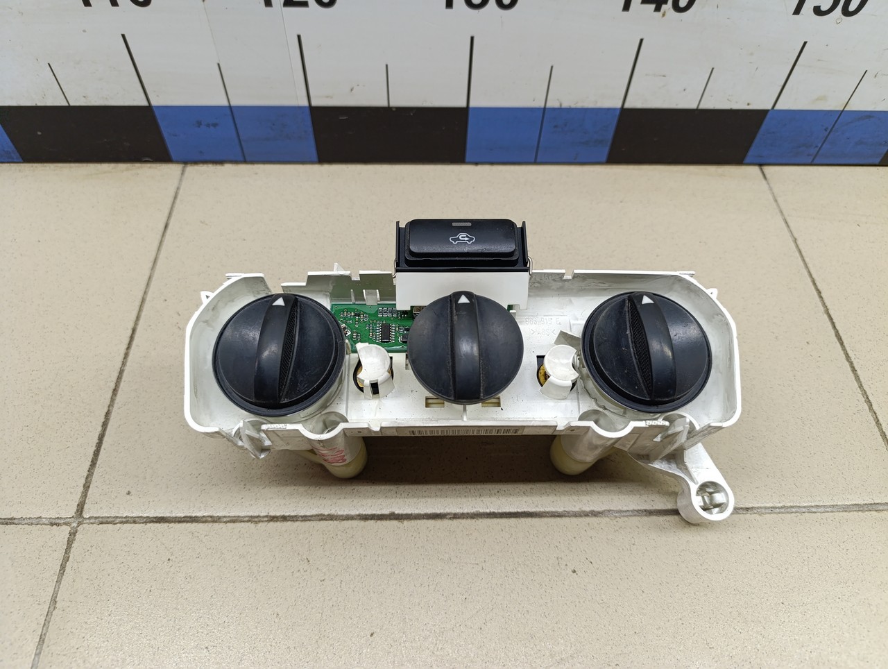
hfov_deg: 73.8
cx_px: 444
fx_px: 591
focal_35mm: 23
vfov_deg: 59.0
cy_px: 334
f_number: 1.6
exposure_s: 1/100
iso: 400
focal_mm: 6.14
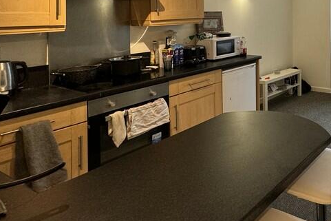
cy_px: 14
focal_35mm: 31
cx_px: 331
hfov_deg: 49.3
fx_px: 285
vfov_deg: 38.8
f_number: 2.2
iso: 160
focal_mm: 2.22
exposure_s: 1/50
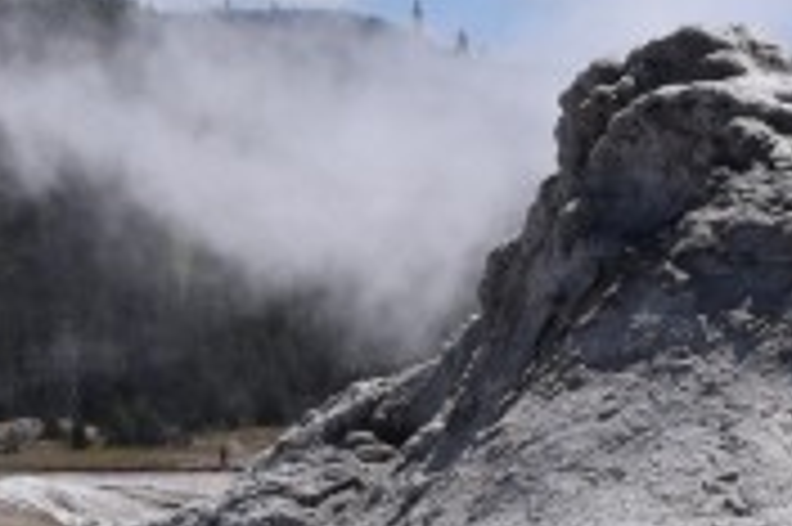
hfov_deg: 5.6
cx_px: -274
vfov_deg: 3.7
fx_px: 8044
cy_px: 9
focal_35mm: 366
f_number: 11
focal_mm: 42
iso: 200
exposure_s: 1/500
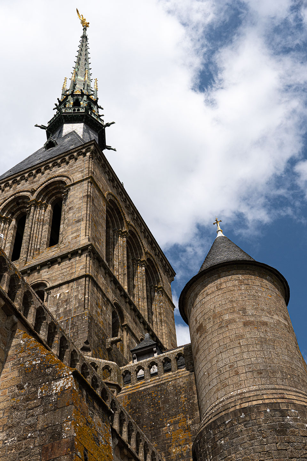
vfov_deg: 43.2
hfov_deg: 29.6
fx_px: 581
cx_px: 154
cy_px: 230
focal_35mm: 45
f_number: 5.6
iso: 100
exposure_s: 1/1250
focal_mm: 30.3
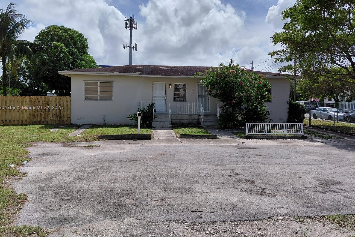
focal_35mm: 27
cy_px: 108
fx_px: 266
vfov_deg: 47.9
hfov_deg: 67.4
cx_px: 173
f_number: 1.8
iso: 50
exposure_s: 1/4472
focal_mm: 4.69
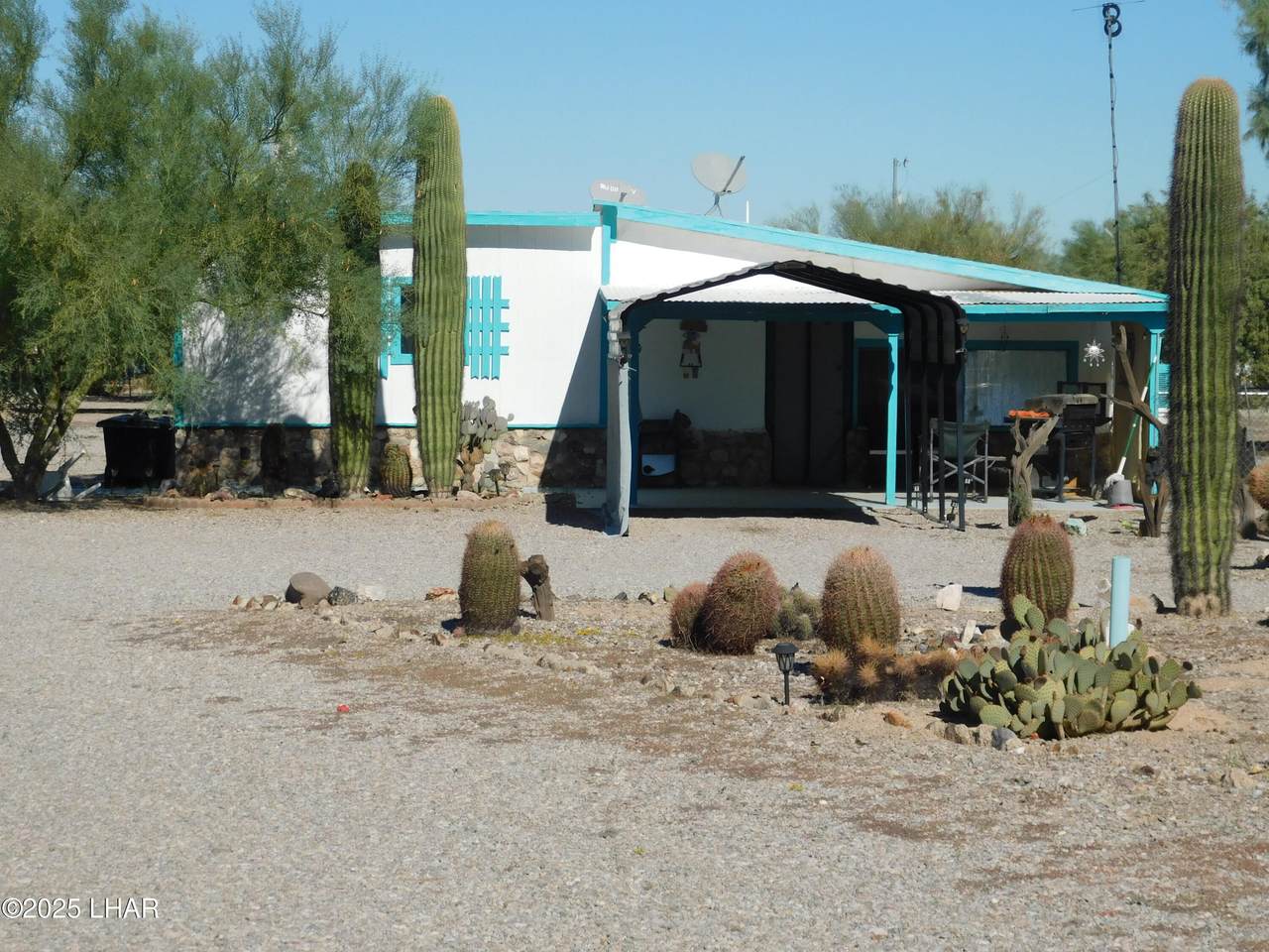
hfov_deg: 21.5
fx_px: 3336
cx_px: 634
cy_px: 476
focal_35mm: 91
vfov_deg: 16.2
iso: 125
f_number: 9
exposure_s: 1/400
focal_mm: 16.1
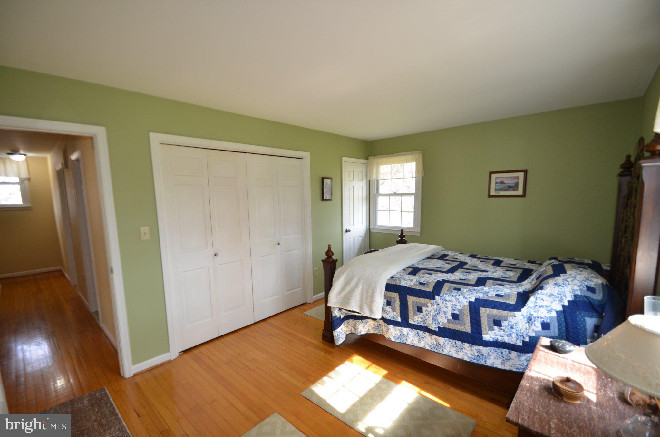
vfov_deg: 77.1
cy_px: 218
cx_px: 330
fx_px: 274
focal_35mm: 15
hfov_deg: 100.5
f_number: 3.5
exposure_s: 1/80
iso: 400
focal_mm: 10
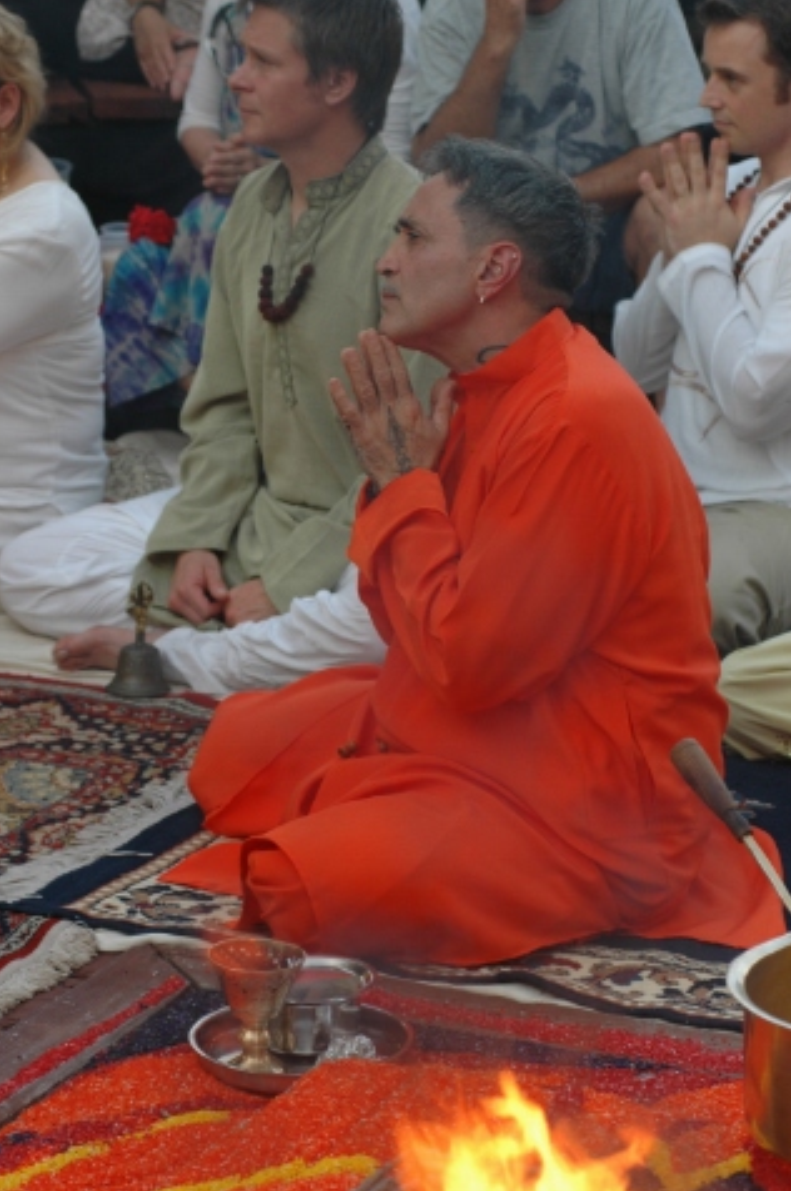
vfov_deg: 16.9
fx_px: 3999
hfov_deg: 11.3
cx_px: 394
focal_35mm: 121
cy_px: 593
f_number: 5
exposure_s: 1/80
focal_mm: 80
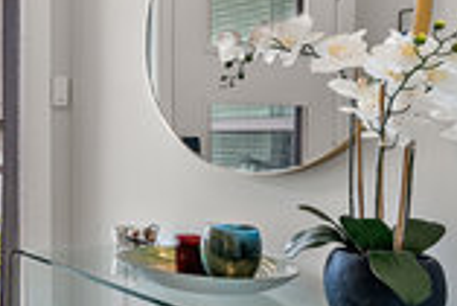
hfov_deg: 32.9
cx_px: -115
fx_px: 597
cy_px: 152
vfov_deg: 28.7
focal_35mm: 47
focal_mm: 17
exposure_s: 1/15
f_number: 9
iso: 640
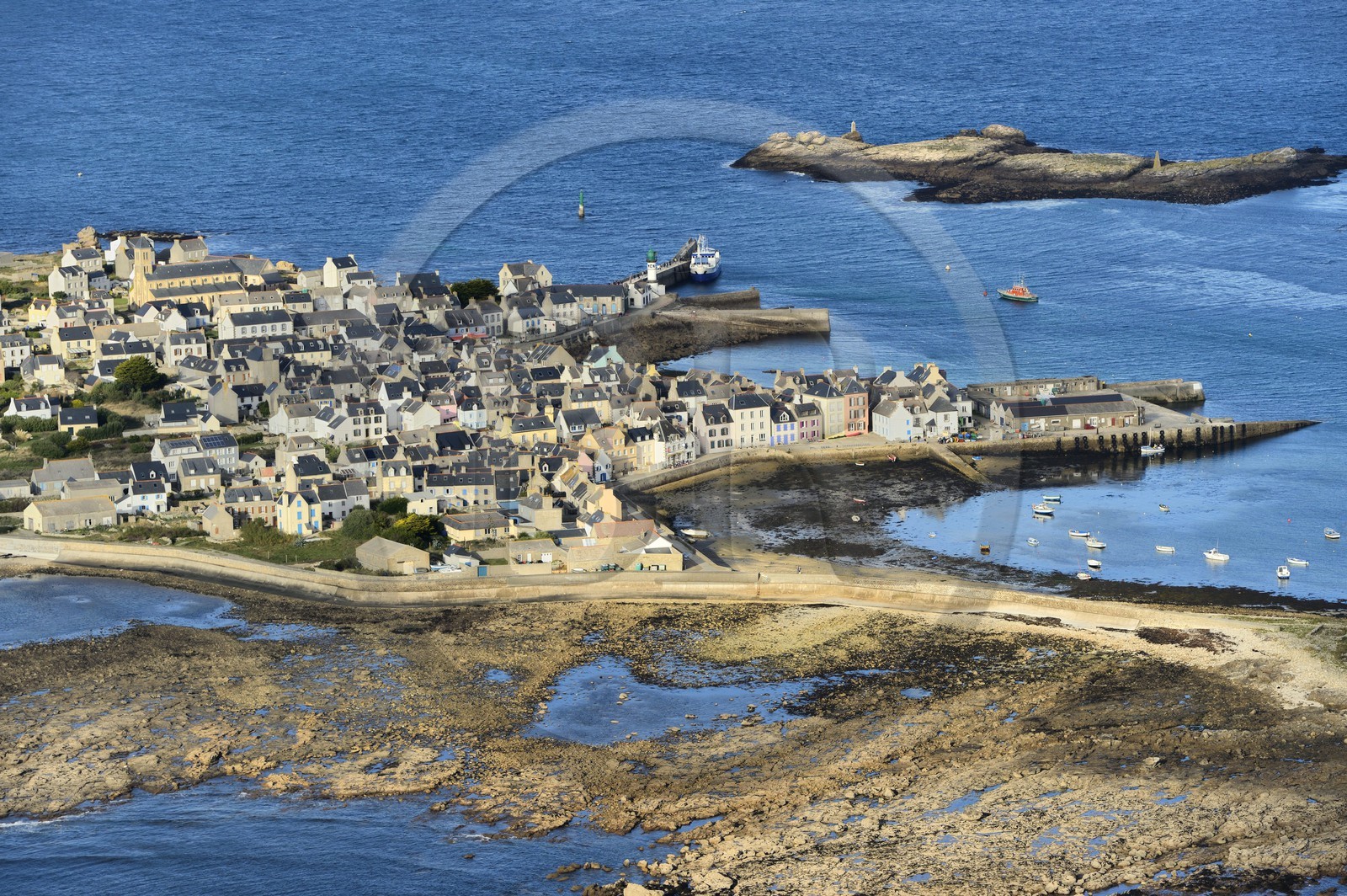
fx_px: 5421
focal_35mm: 145
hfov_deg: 14.2
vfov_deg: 9.4
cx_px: 674
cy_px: 448
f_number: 8
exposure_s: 1/800
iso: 400
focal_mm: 145
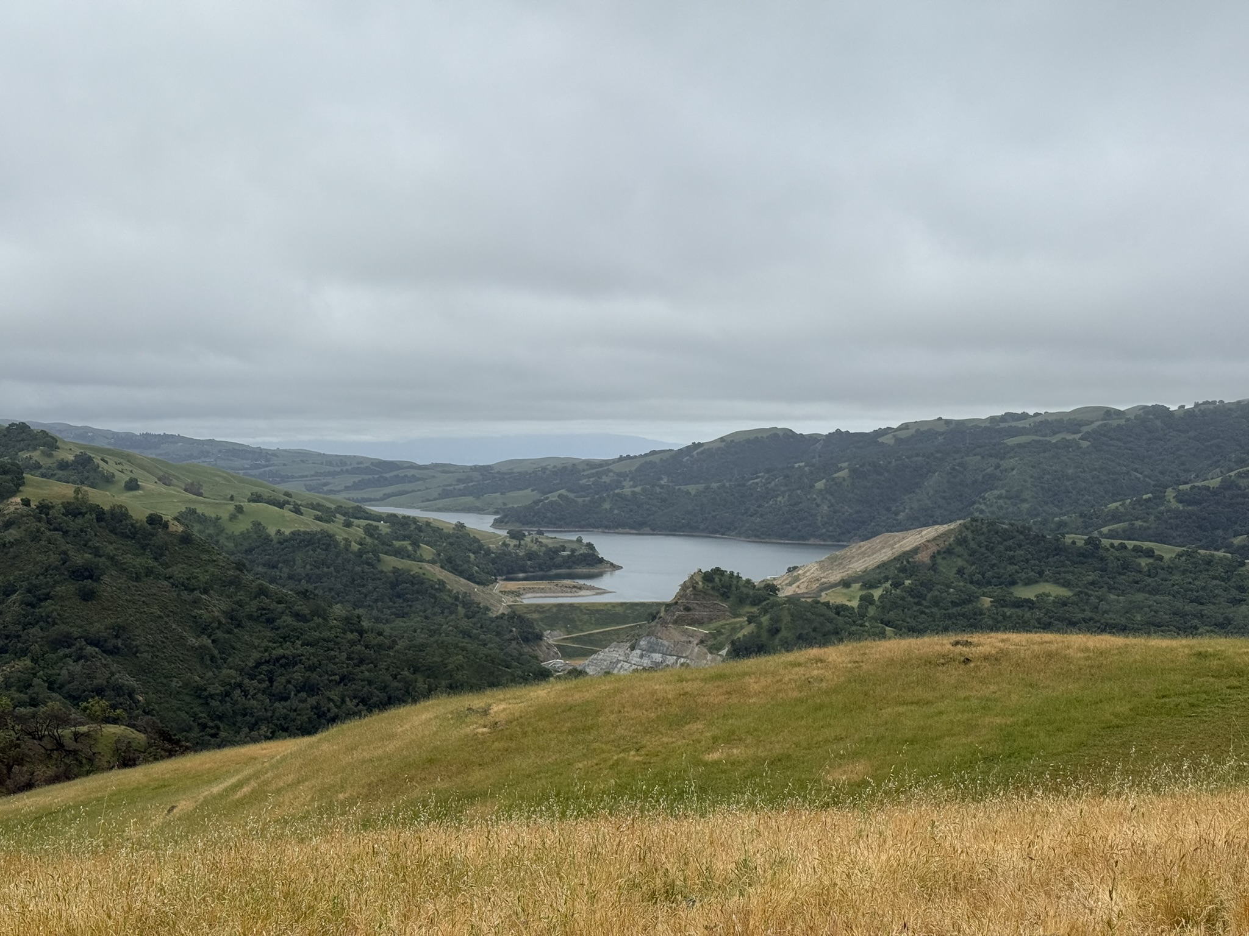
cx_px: 624
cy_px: 468
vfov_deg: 30.3
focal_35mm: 48
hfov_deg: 39.7
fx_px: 1732
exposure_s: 1/6024
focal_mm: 6.76
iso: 64
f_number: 1.78
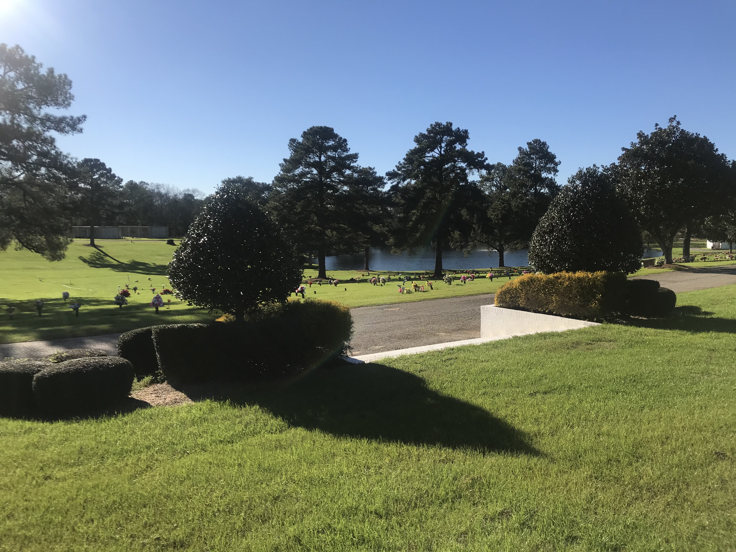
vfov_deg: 49.7
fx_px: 595
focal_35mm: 28
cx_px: 368
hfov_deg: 63.4
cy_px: 276
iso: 20
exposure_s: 1/2817
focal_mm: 3.99
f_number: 1.8
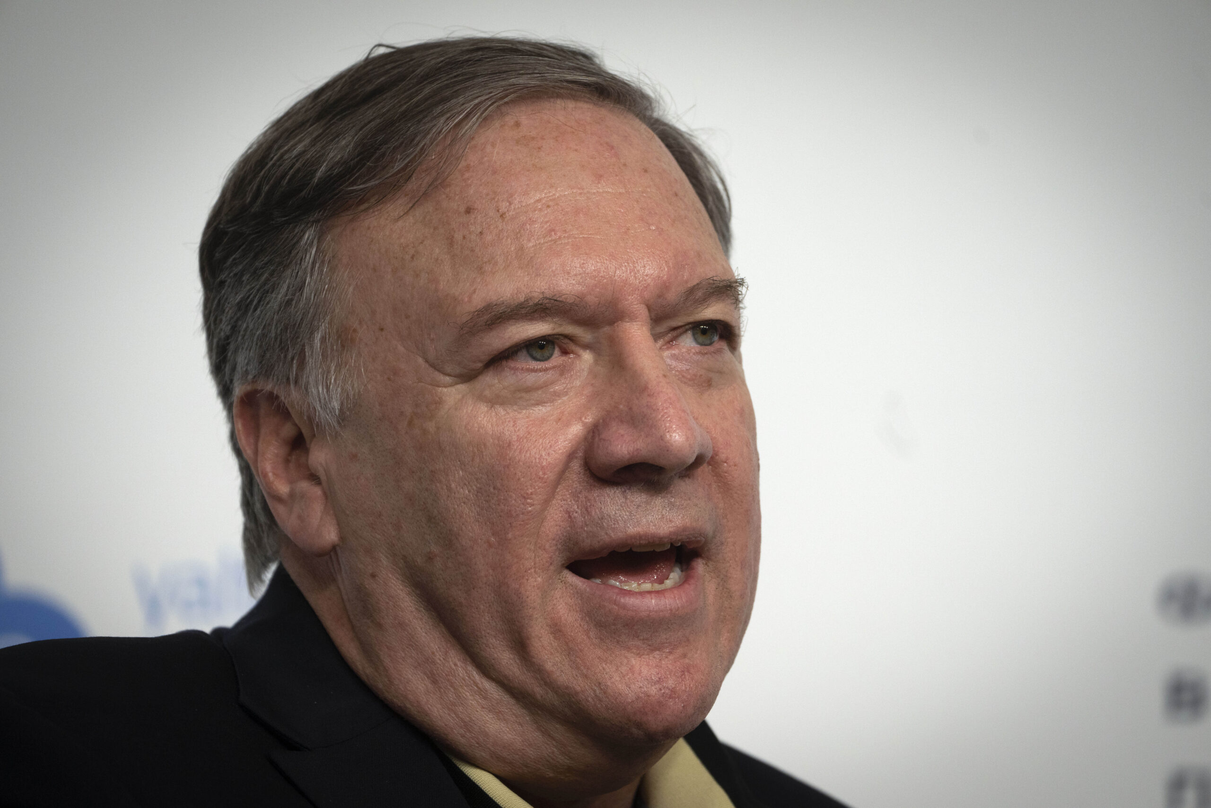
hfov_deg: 5.2
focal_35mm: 400
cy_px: 404
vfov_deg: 3.4
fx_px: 13455
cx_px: 606
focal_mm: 400
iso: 1250
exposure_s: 1/640
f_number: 5.6
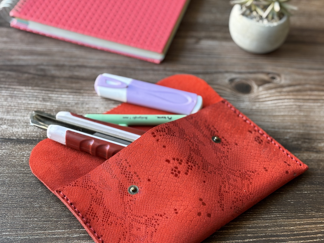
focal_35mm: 61
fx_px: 571
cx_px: 173
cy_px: 141
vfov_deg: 24.0
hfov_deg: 31.7
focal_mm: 5.96
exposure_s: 1/60
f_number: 1.6
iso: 80
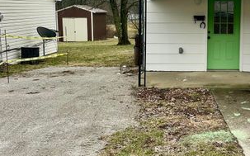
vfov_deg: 23.0
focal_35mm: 56
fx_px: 381
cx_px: 192
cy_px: 54
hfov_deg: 35.4
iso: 80
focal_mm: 6.86
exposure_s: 1/2525
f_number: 1.78
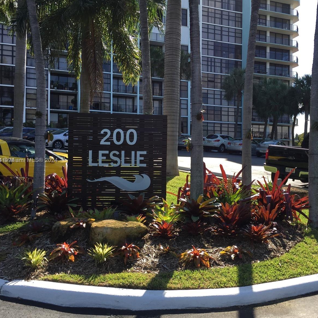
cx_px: 188
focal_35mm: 35
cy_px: 161
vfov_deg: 47.2
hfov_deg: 47.0
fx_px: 364
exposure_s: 1/807
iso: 32
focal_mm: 4.15
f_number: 2.2
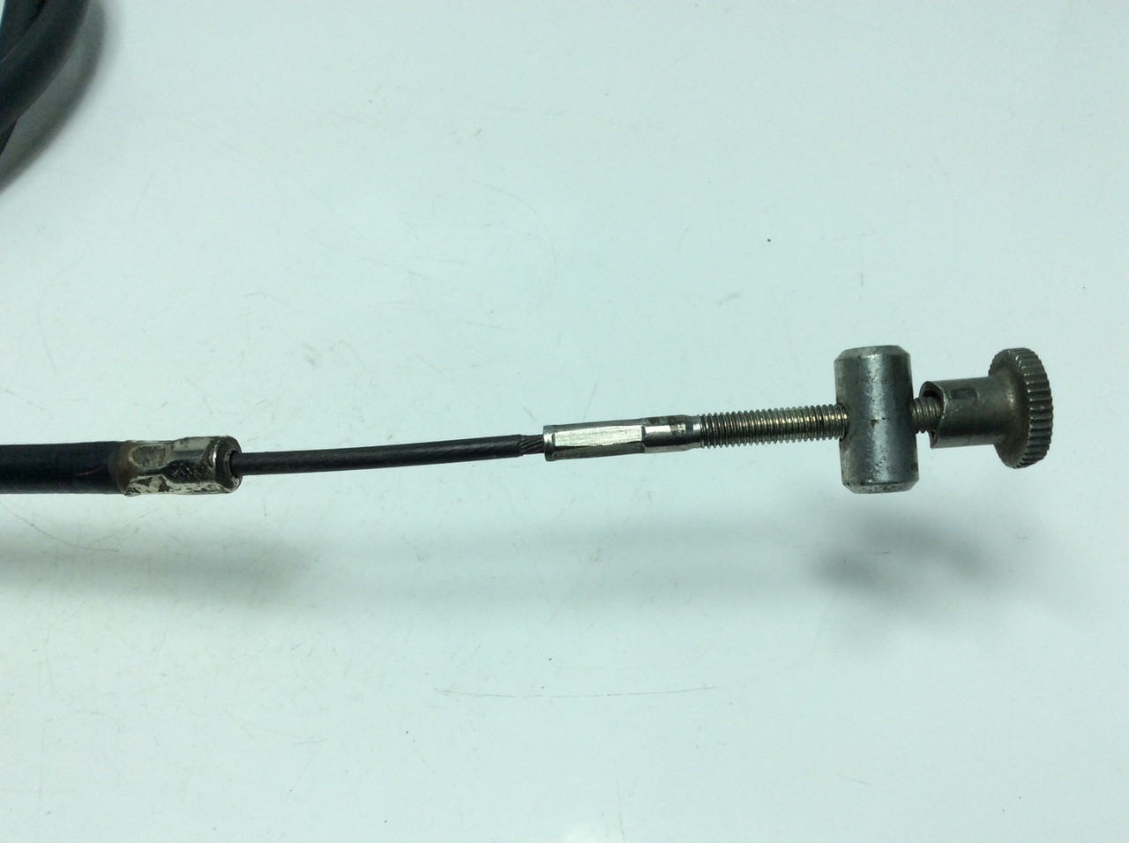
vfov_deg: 44.1
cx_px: 564
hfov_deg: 56.9
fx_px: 1042
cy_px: 422
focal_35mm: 32
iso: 32
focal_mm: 3.3
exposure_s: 1/689
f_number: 2.4
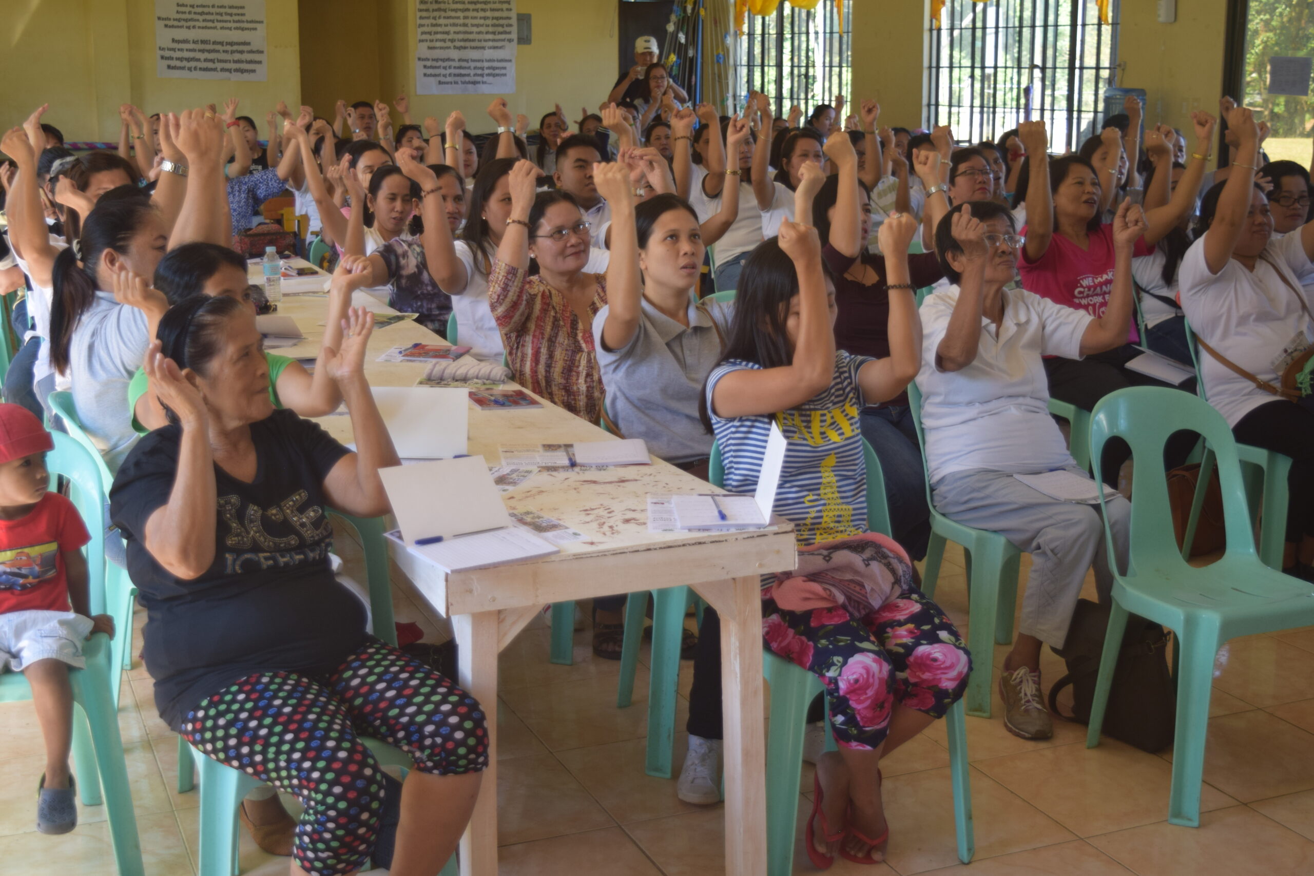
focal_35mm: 46
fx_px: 1697
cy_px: 438
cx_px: 657
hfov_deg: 42.3
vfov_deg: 28.9
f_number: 4.2
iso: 400
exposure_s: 1/125
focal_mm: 31
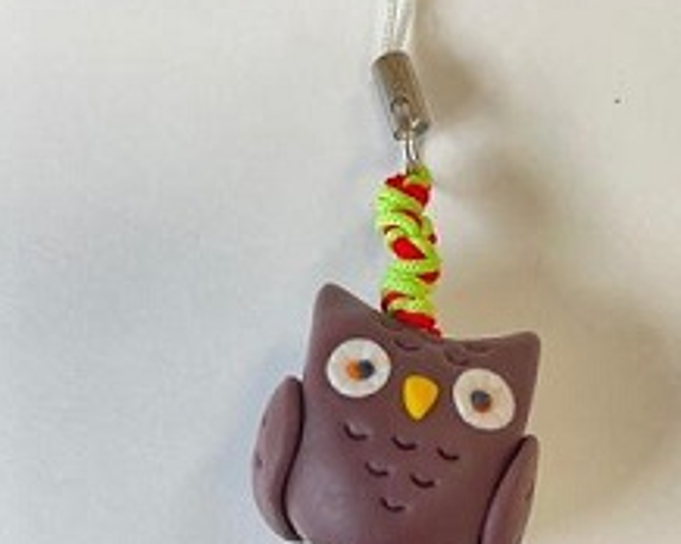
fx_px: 846
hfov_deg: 43.8
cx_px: 359
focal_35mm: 42
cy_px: 422
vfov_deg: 34.7
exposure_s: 1/50
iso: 80
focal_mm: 4.2
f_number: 1.6
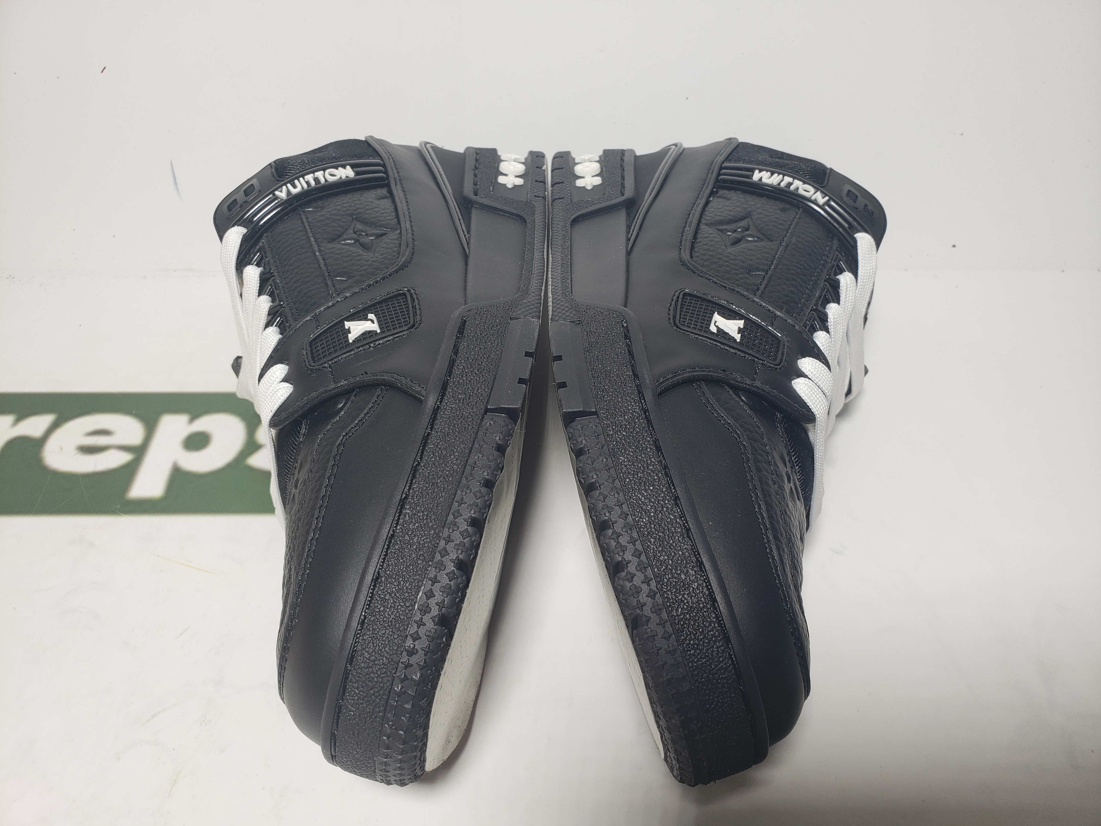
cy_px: 413
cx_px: 550
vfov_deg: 53.1
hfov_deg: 67.3
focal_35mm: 26
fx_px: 827
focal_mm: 4.3
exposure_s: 1/163
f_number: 2.4
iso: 50
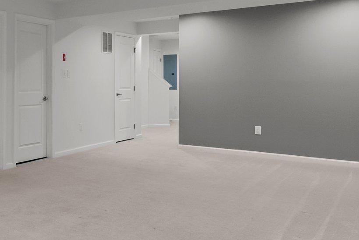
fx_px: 399
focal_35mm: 40
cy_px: 99
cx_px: 0
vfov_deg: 33.4
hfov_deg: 42.0
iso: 1600
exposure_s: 1/20
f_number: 8
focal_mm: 16
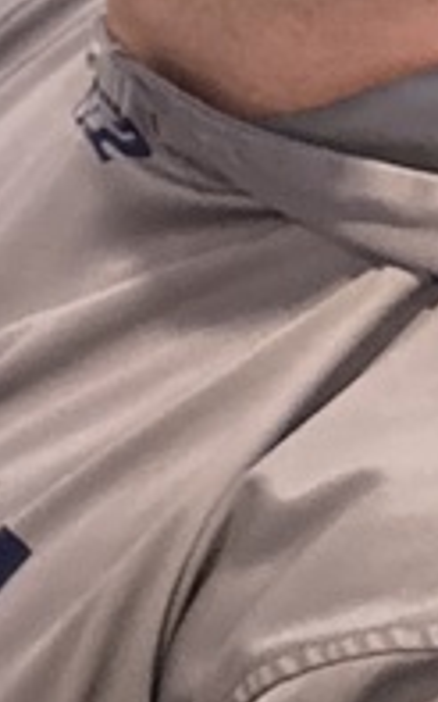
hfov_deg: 7.4
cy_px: -324
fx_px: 2943
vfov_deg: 12.9
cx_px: -919
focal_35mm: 154
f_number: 1.8
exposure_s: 1/30
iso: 500
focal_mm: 3.99
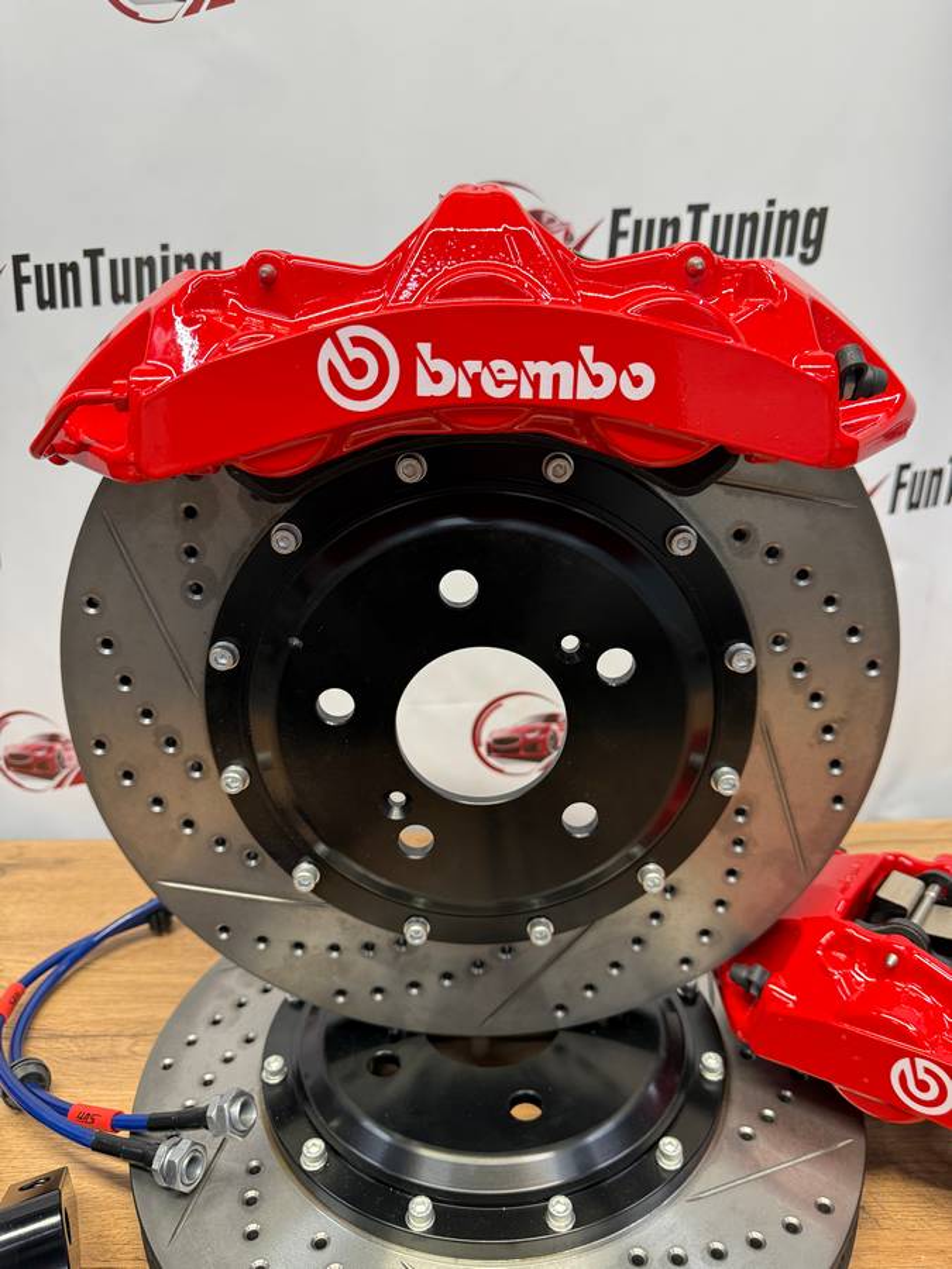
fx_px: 880
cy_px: 634
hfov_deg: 56.8
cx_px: 476
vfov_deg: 71.6
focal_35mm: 24
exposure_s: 1/100
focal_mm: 6.76
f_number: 1.78
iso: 200
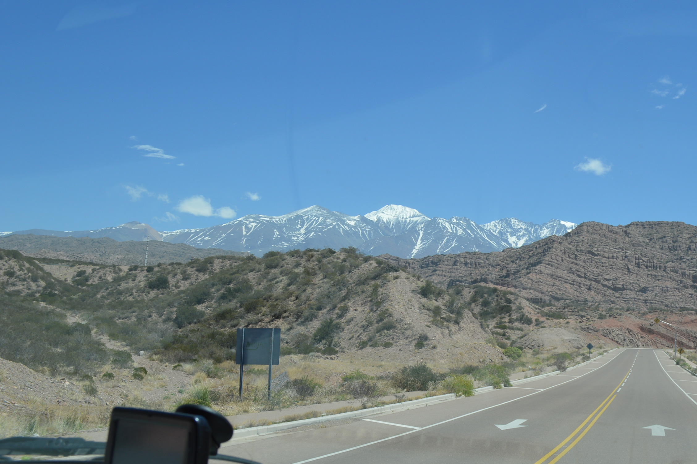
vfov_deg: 30.4
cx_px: 460
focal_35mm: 44
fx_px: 851
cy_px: 181
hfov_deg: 44.0
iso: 100
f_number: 8
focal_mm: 22
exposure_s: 1/250
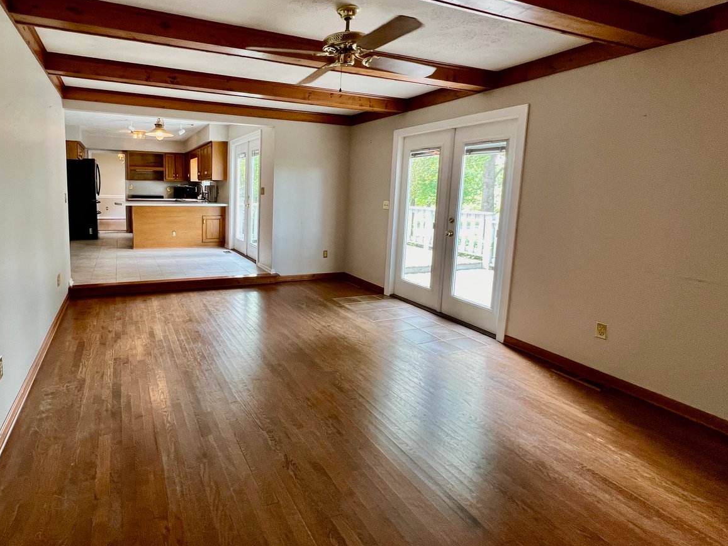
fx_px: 358
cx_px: 260
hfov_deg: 88.6
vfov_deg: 74.3
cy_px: 234
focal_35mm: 17
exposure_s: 1/60
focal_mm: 1.57
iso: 125
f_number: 1.8
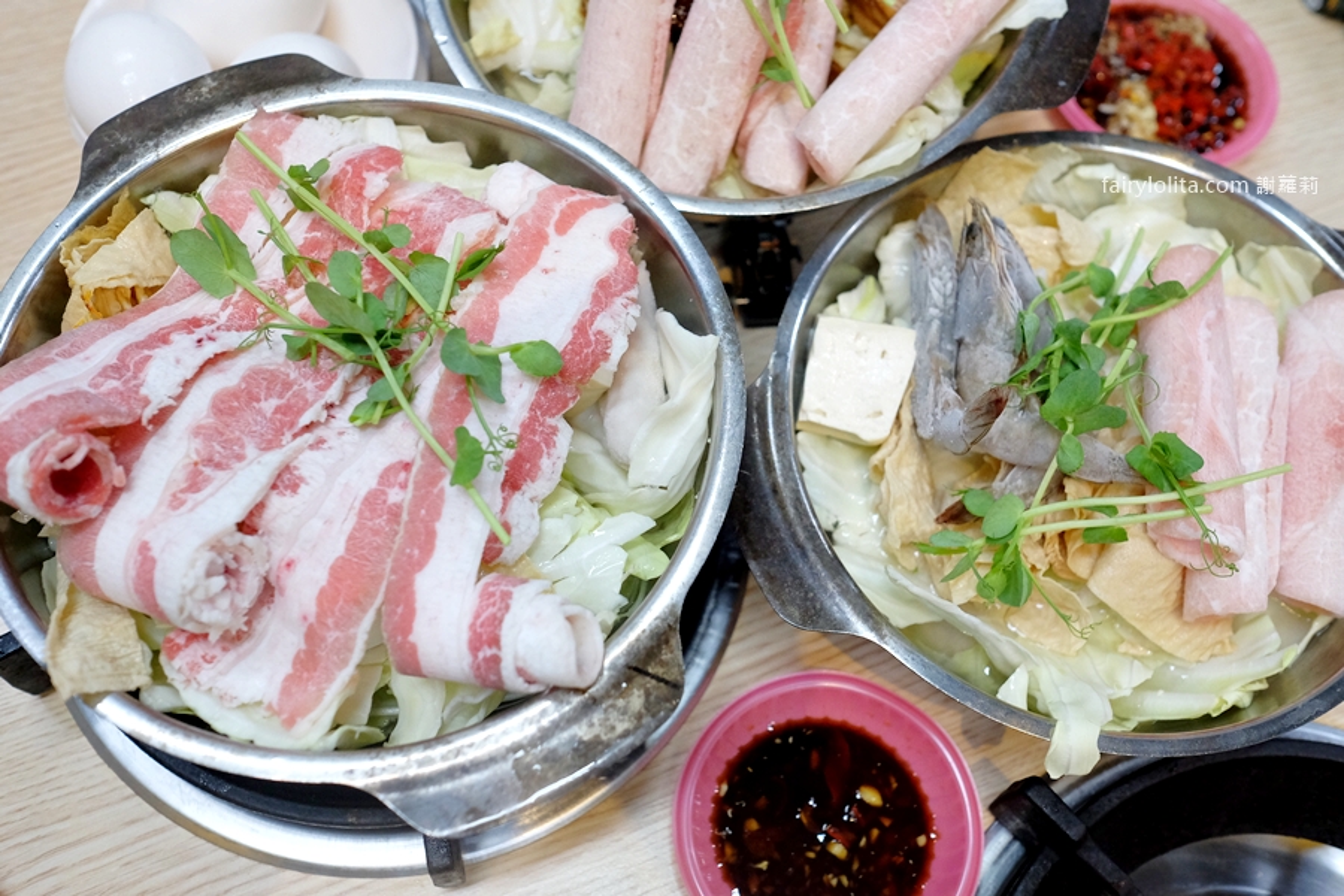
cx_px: 672
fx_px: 1307
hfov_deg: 54.4
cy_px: 448
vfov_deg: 37.9
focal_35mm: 35
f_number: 3.6
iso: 2000
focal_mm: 23
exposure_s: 1/90
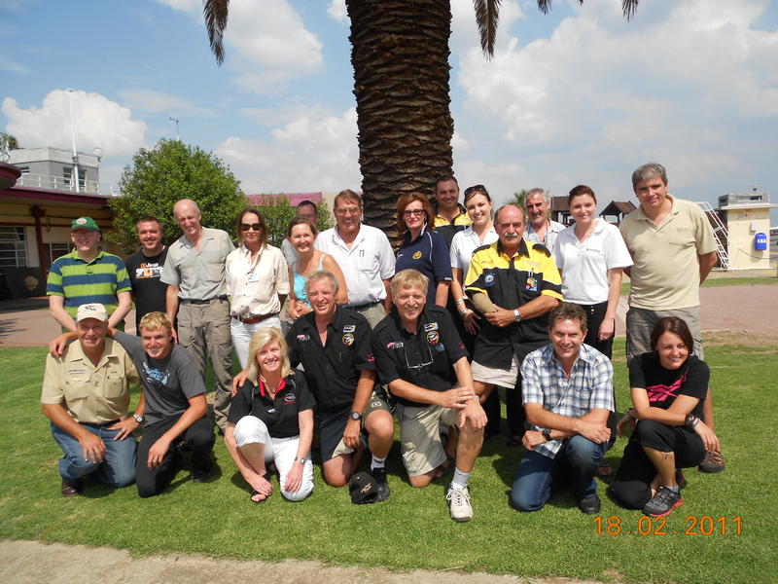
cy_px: 292
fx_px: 584
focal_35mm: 26
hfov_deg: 67.3
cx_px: 389
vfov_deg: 53.1
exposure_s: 1/1250
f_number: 3.2
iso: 80
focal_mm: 4.6
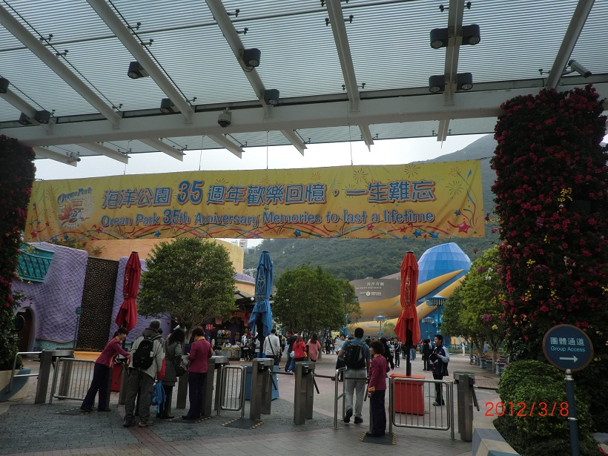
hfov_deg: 67.3
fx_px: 457
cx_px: 304
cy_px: 228
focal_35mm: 26
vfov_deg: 53.1
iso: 50
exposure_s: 1/320
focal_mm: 4.7
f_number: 2.8
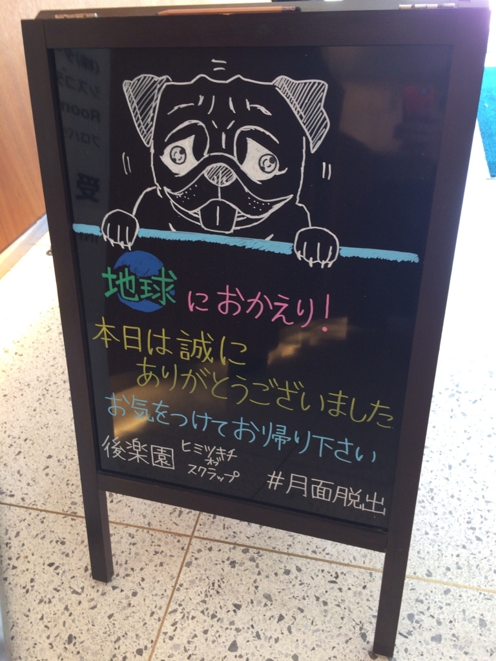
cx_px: 248
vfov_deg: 61.7
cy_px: 330
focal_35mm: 29
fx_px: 554
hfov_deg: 48.2
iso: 64
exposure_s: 1/30
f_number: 2.2
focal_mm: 4.15
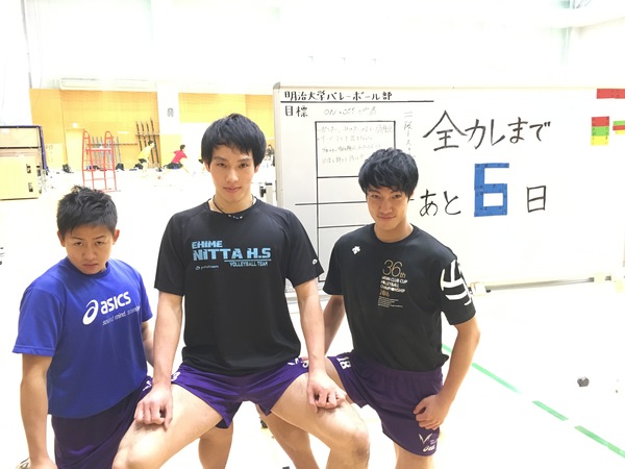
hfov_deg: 61.7
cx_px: 312
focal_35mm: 29
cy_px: 234
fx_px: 524
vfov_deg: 48.2
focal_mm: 4.15
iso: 200
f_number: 2.2
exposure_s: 1/15
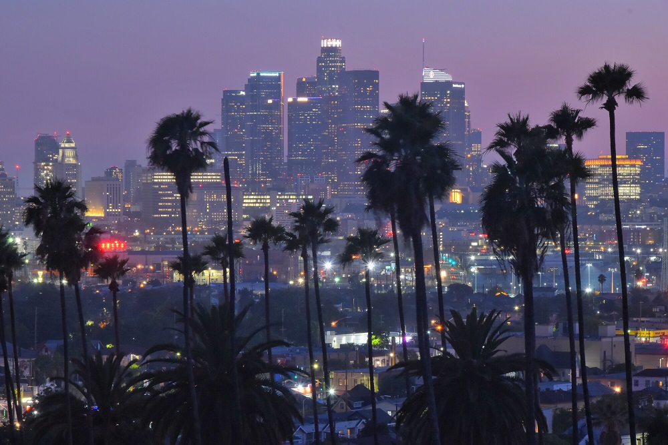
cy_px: 222
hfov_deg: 13.0
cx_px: 334
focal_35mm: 158
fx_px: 2923
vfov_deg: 8.7
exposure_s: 2
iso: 1000
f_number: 18
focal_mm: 105
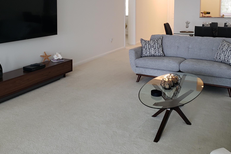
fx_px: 244
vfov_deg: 34.3
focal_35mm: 38
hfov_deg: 50.7
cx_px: 110
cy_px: 38
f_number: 2.4
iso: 125
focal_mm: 4.3
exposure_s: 1/60
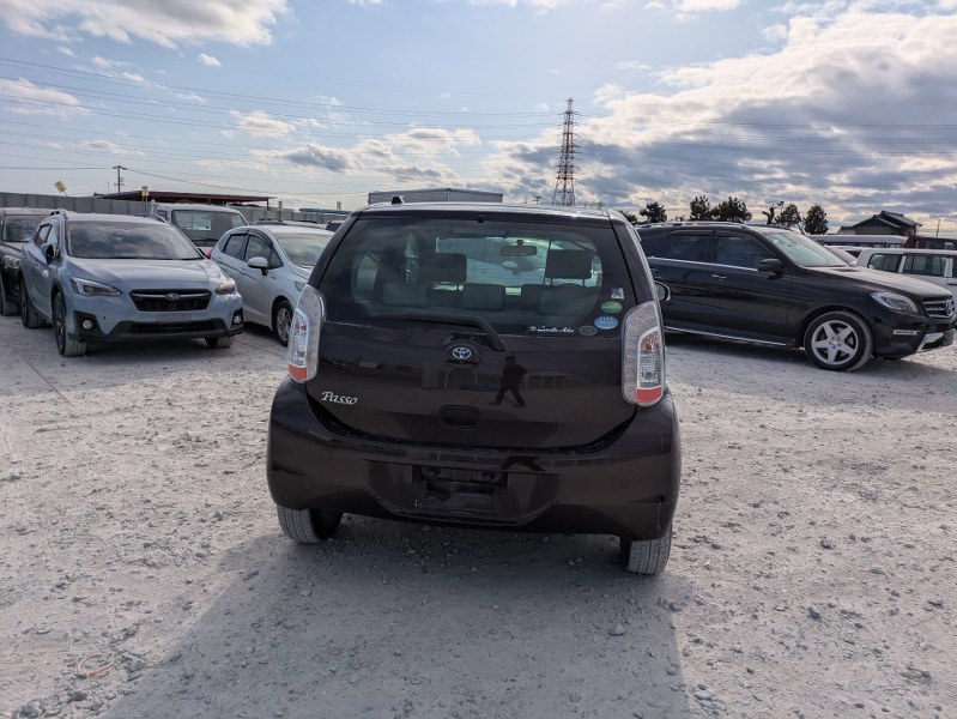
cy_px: 360
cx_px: 478
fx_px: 691
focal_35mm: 25
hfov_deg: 69.4
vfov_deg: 54.9
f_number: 1.89
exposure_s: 1/7092
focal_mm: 5.43
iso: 50
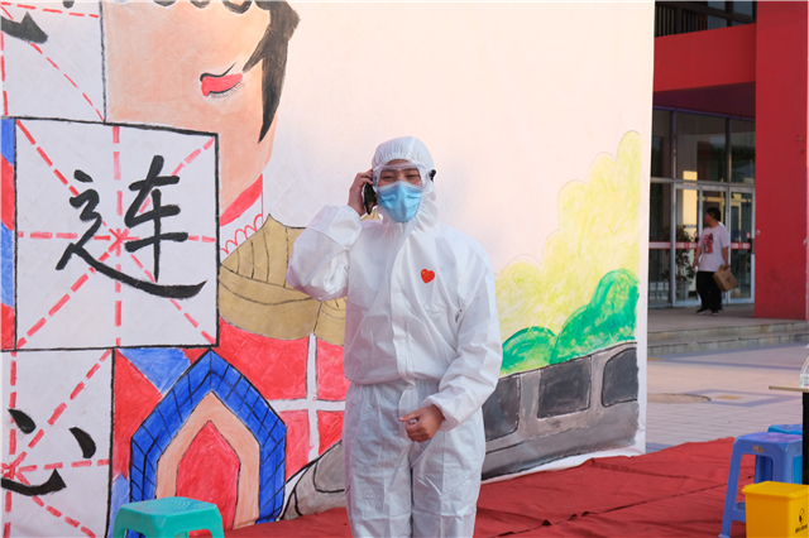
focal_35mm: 61
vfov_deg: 22.2
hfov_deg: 32.9
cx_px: 404
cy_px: 269
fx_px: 1370
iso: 320
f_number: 6.4
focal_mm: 40.7
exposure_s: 1/200
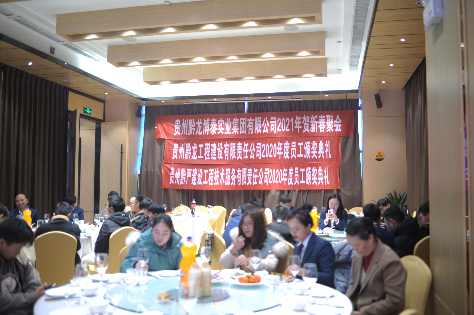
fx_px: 461
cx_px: 237
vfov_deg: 37.8
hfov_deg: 54.5
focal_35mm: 35
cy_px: 158
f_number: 2
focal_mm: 35
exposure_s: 1/20
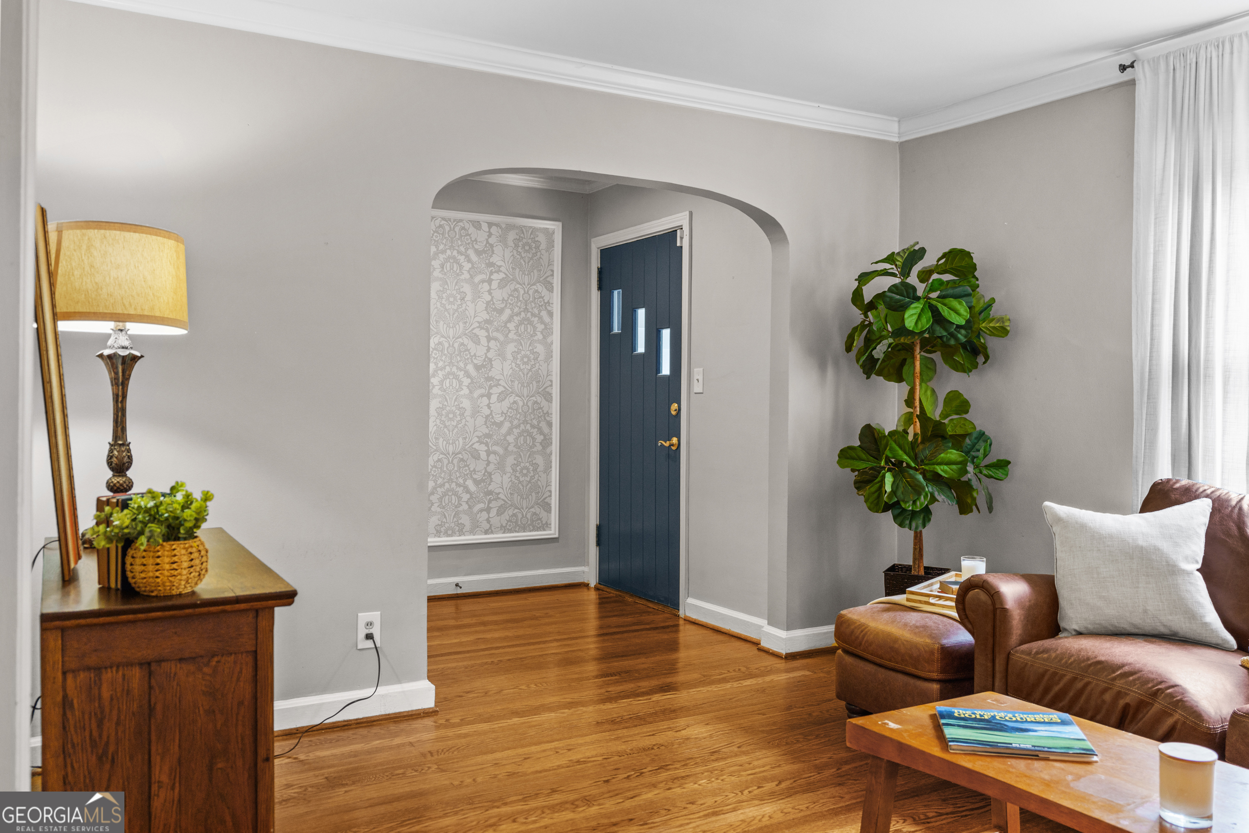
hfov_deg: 63.7
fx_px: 1006
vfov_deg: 45.0
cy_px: 416
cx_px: 624
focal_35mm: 29
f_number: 4.5
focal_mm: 29
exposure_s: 1/20
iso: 1250
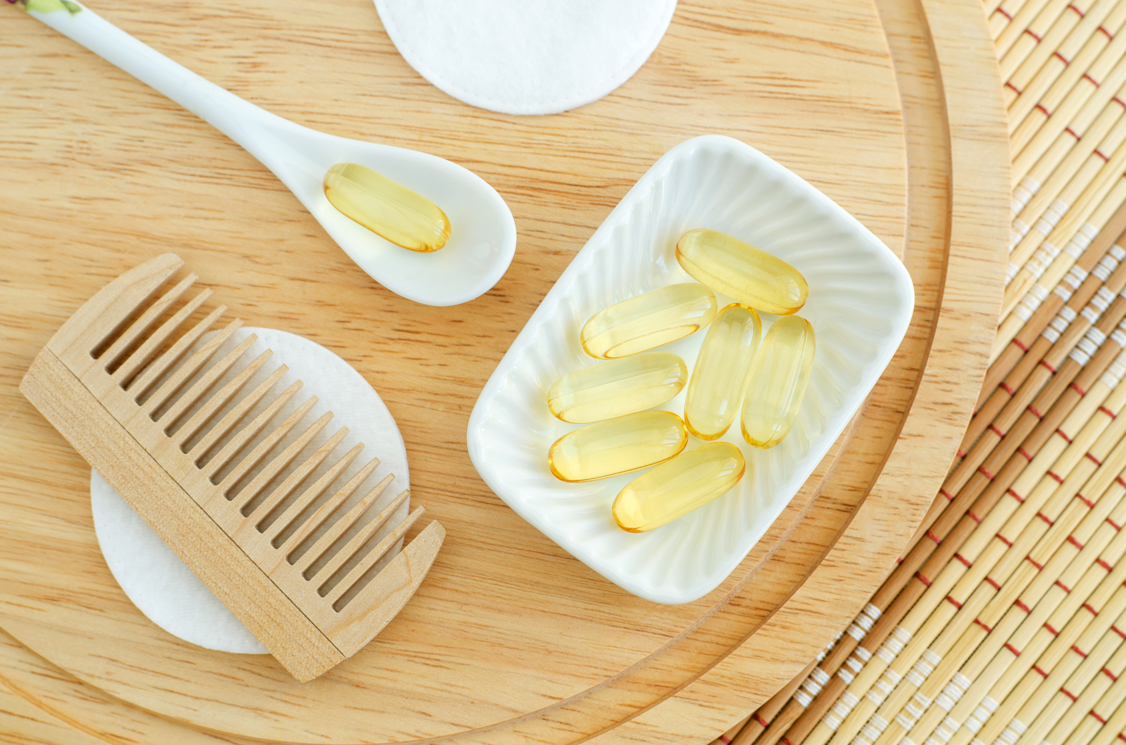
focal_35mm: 52
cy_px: 372
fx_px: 1639
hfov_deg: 37.9
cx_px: 563
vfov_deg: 25.6
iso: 125
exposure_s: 1/25
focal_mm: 35
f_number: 2.5
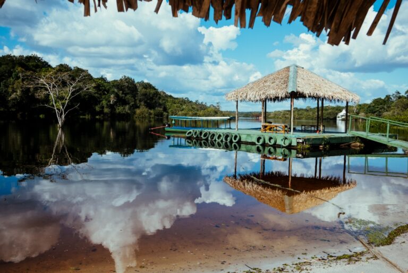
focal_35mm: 33
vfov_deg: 40.1
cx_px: 204
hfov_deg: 57.2
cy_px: 136
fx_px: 374
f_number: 5.6
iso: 200
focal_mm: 14.9
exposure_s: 1/1000
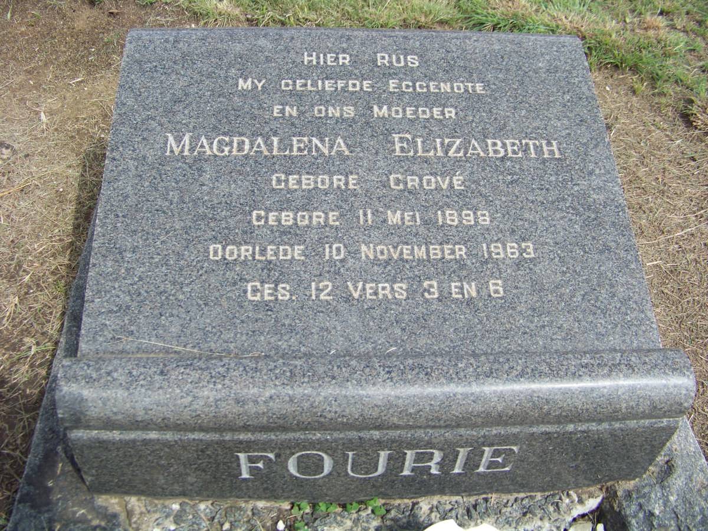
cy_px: 266
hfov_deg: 51.4
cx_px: 354
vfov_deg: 39.7
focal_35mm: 36
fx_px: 736
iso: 64
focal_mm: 5.85
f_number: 2.8
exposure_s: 1/640
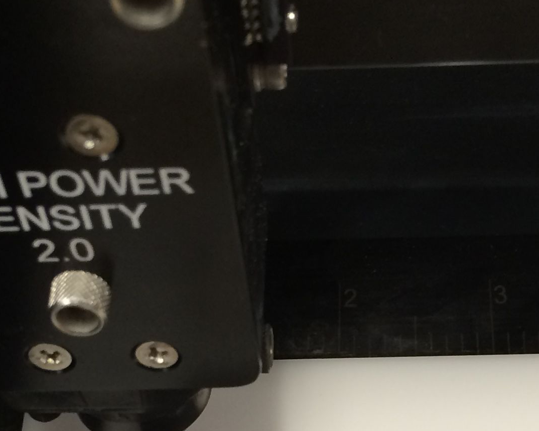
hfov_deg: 21.4
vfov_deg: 16.6
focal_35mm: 89
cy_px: 505
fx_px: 1420
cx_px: 358
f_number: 2.2
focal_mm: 4.12
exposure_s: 1/30
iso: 160
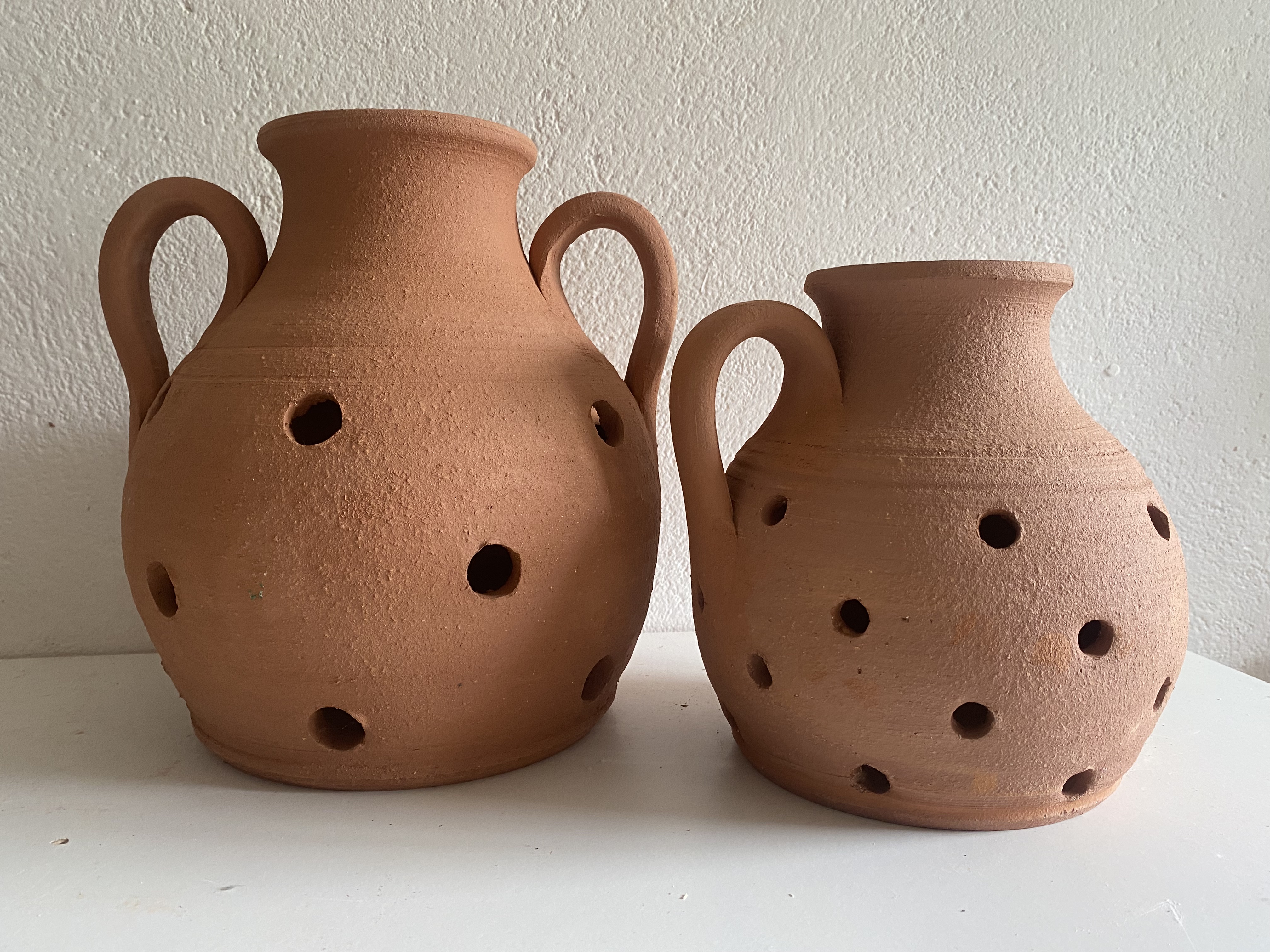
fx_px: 954
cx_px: 635
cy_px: 476
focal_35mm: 26
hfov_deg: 67.3
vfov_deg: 53.1
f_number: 1.8
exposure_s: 1/60
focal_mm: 4.25
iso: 160
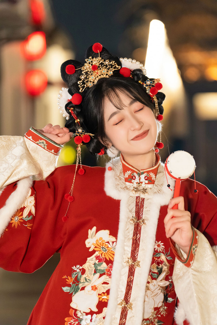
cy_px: 162
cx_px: 108
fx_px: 1049
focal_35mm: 116
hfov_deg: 11.8
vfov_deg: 17.6
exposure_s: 1/160
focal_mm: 116
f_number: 2.8
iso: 6400
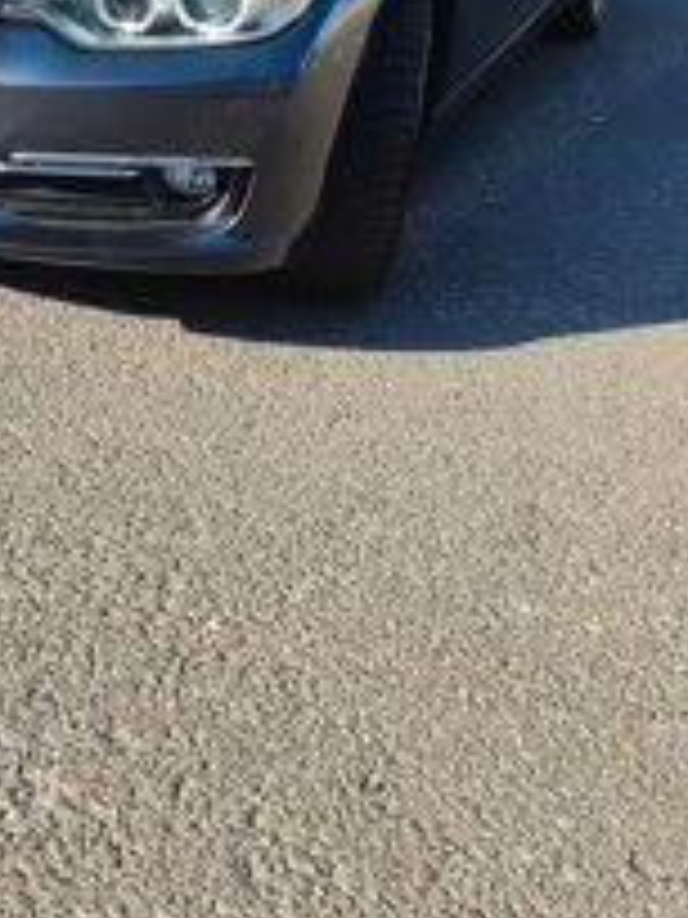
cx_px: 67
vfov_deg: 37.8
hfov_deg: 28.5
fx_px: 1299
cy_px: 212
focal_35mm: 49
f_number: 1.89
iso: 50
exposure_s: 1/439
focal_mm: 5.95
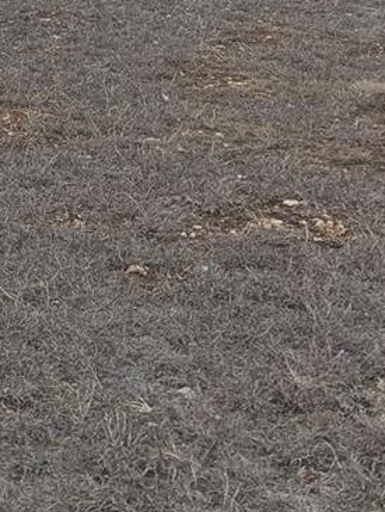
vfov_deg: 19.1
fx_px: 1493
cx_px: -107
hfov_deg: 14.1
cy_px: 48
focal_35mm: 101
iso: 48
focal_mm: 6.81
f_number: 1.85
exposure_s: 1/2262
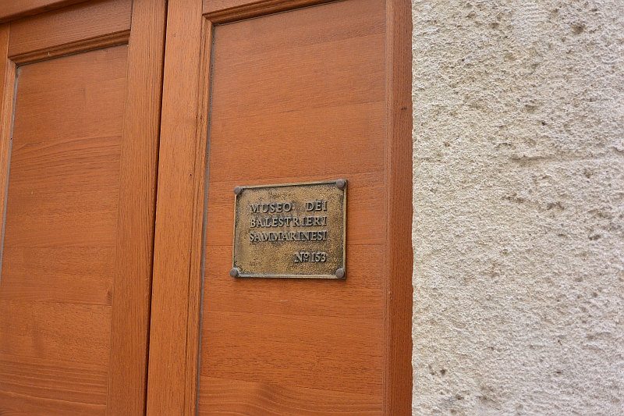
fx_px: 641
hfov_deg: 51.9
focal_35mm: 37
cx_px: 312
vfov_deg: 35.9
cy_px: 208
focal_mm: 14
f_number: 4
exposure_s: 1/80
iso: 160
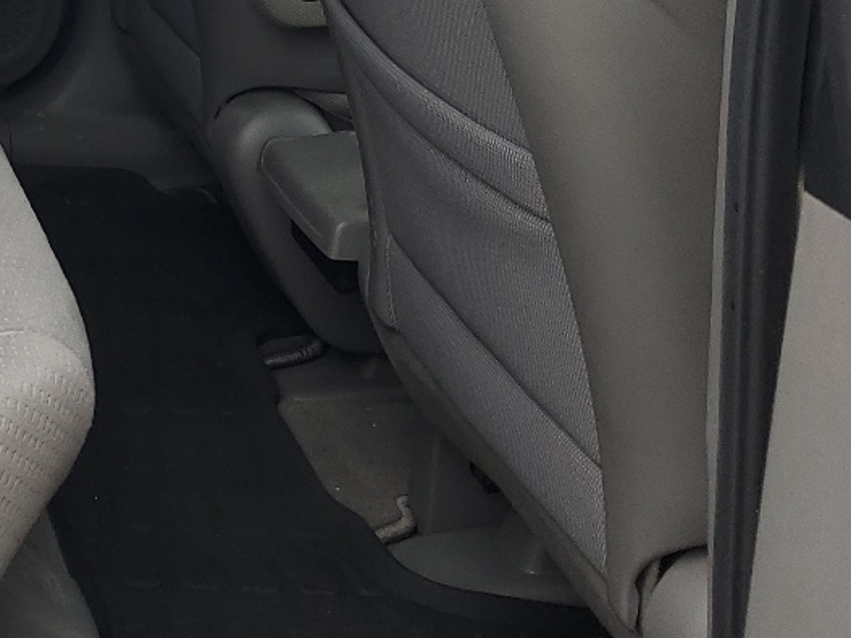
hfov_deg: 22.6
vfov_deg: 17.6
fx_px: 1942
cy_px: -171
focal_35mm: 79
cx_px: -197
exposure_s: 1/217
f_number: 1.5
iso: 50
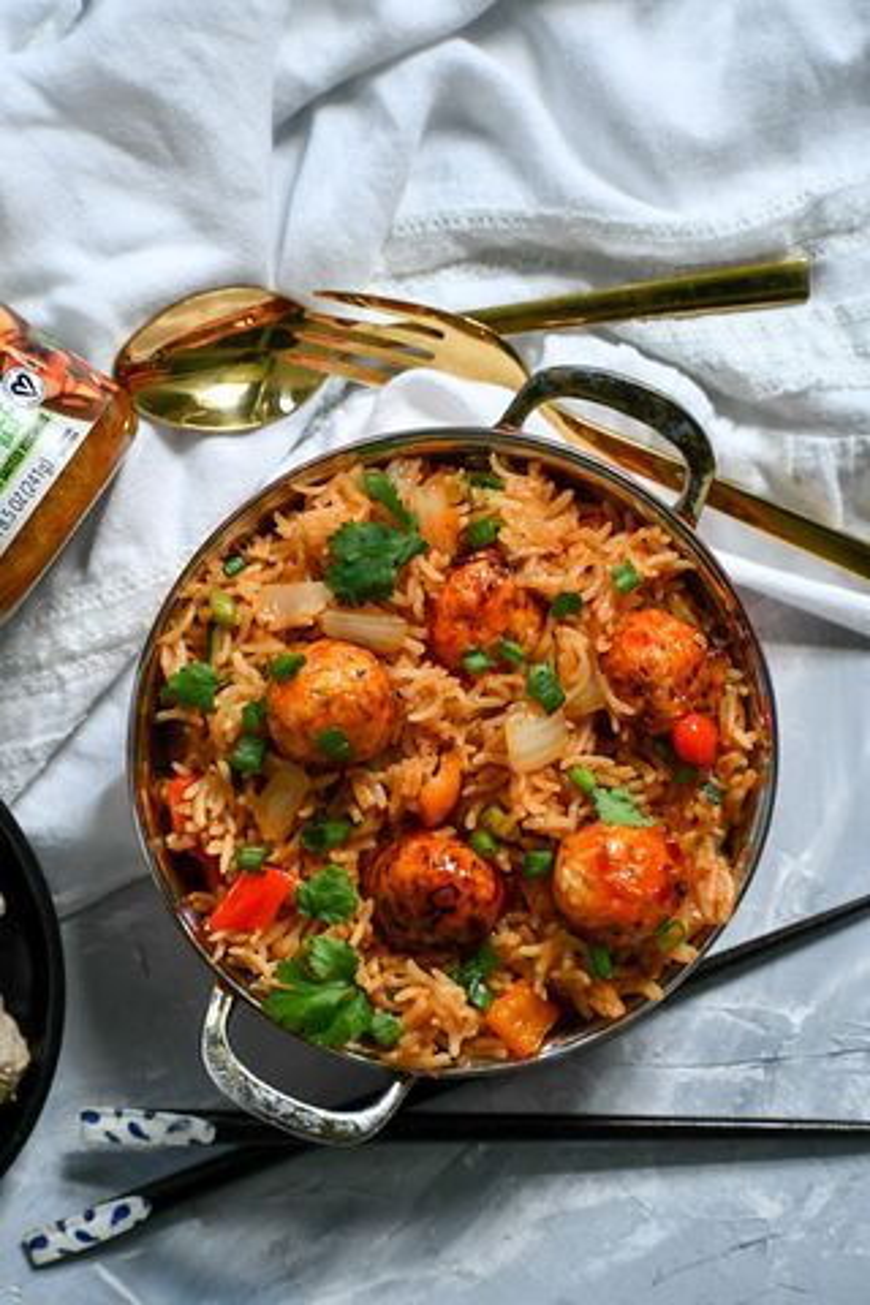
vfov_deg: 16.7
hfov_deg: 11.1
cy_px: 652
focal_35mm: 123
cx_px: 435
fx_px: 4458
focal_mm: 82
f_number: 4.8
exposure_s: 1/100
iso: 3200
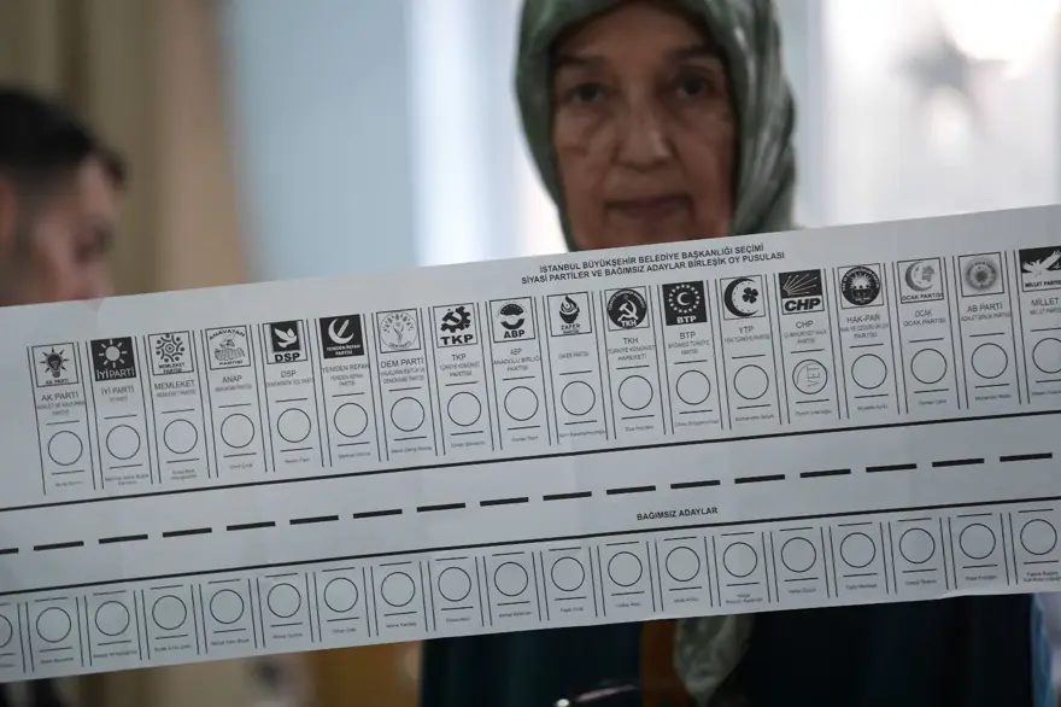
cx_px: 530
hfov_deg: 11.3
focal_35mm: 182
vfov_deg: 7.5
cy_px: 354
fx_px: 5362
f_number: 2.8
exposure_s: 1/250
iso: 1600
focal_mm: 182
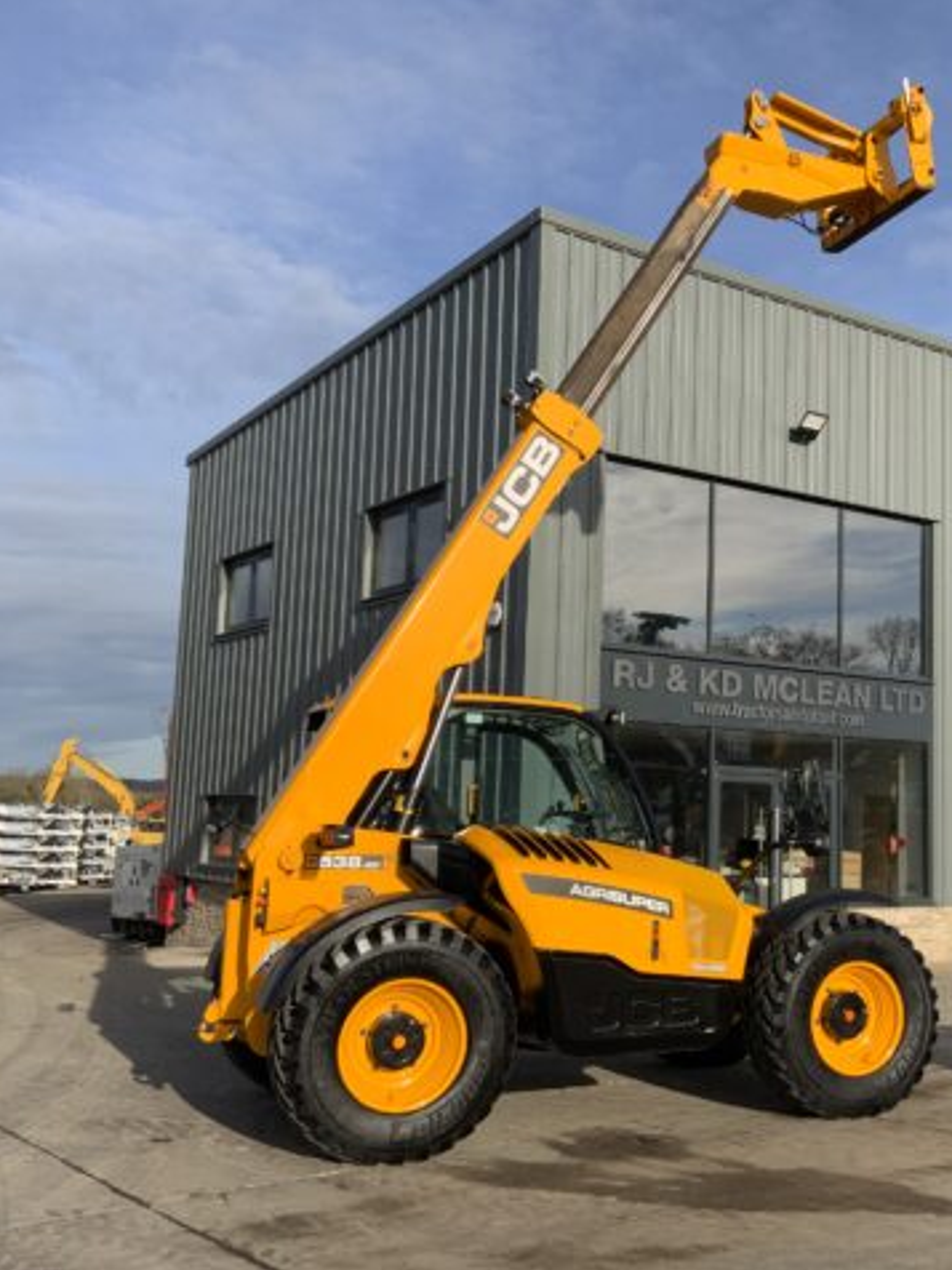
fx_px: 1430
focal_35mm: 39
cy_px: 632
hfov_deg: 36.1
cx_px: 701
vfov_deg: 47.9
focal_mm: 3
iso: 16
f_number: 1.8
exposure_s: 1/1912
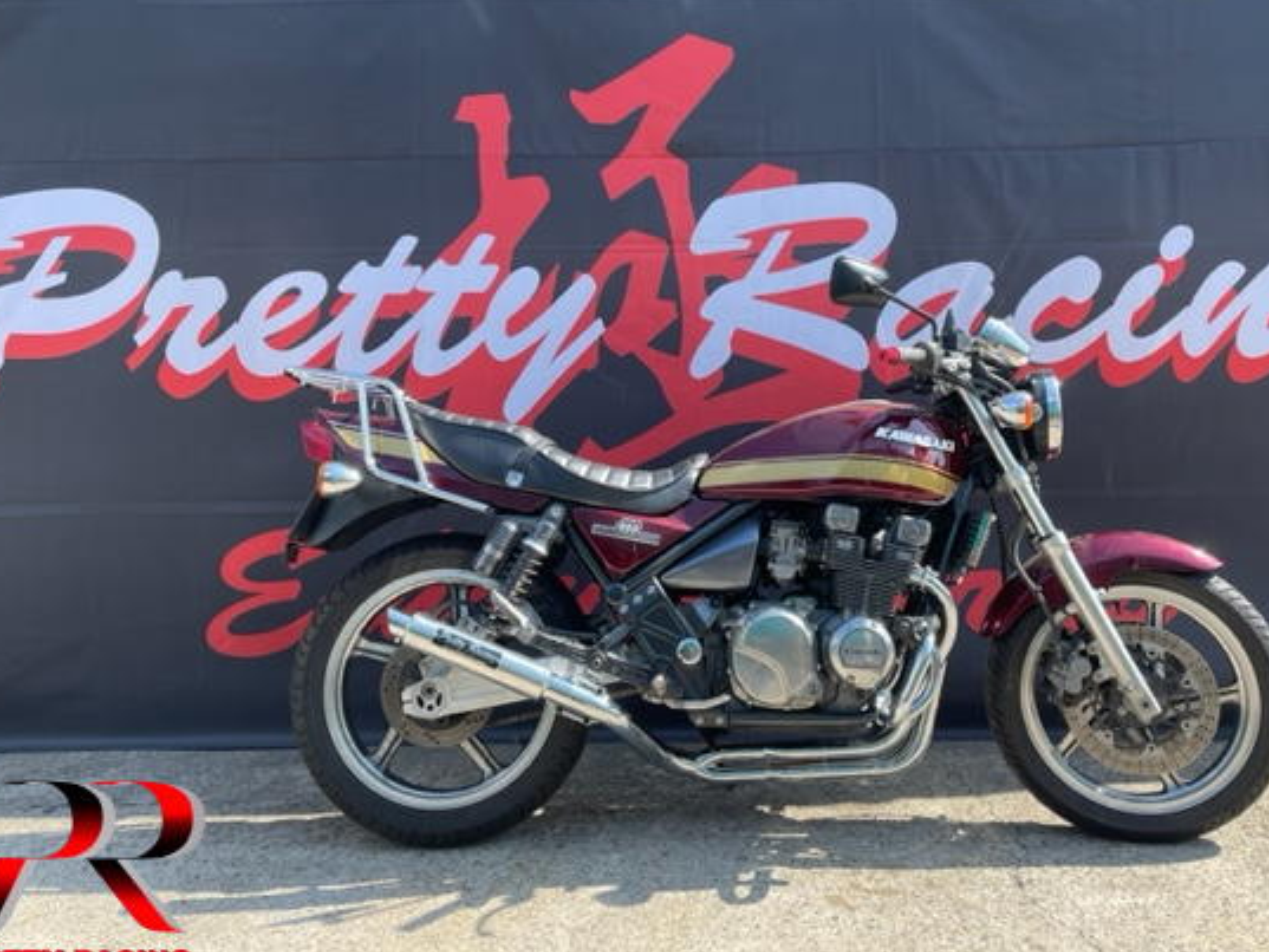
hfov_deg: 58.3
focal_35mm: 31
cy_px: 425
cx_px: 685
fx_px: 1137
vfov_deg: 45.4
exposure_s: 1/725
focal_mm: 4.2
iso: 32
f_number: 1.6
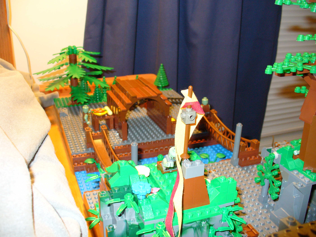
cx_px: 158
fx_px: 338
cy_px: 118
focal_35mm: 37
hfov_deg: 50.1
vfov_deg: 38.7
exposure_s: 1/8
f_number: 2.8
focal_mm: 6.1
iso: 100
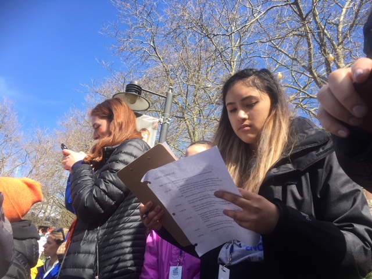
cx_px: 186
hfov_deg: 61.7
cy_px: 140
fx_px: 312
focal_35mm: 29
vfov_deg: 48.2
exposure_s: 1/553
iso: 25
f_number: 2.2
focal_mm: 4.15
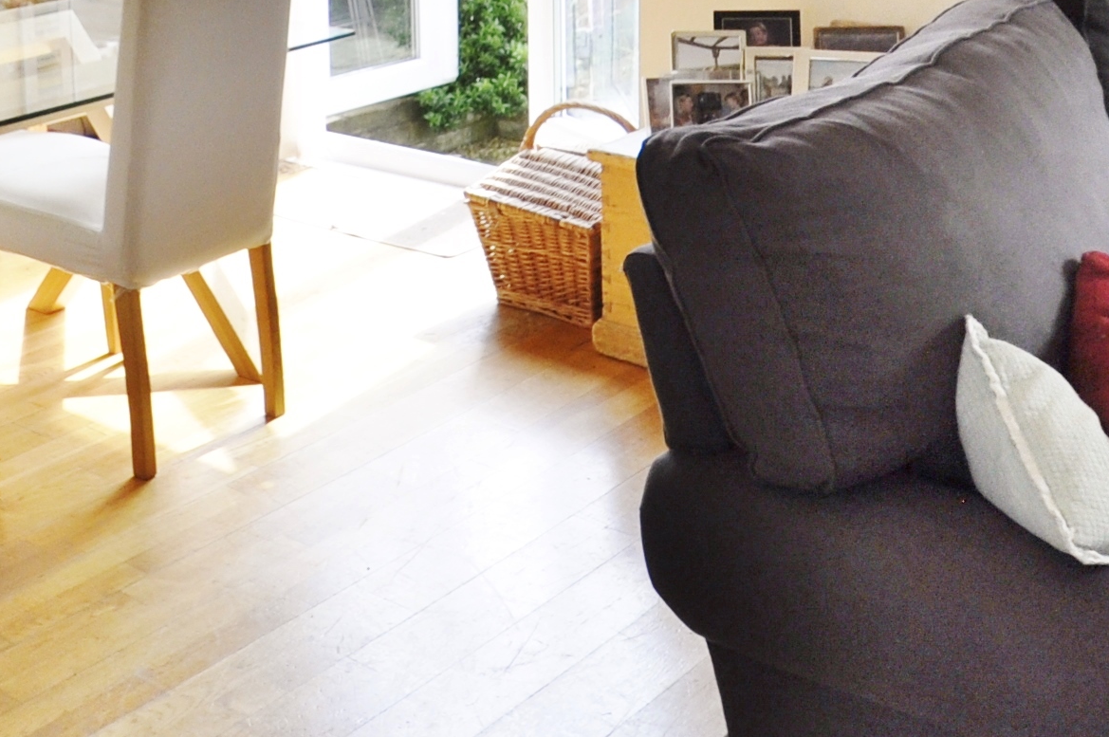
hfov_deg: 34.9
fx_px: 1693
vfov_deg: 22.8
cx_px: 192
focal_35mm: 55
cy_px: -126
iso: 360
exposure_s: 1/125
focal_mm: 10
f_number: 5.6
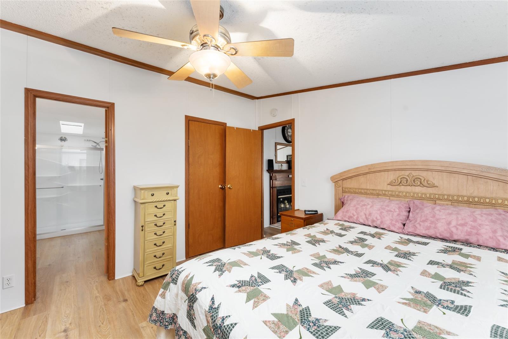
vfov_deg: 81.2
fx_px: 198
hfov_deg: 104.3
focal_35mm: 14
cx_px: 254
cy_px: 170
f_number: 8
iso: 500
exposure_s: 1/3
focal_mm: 14
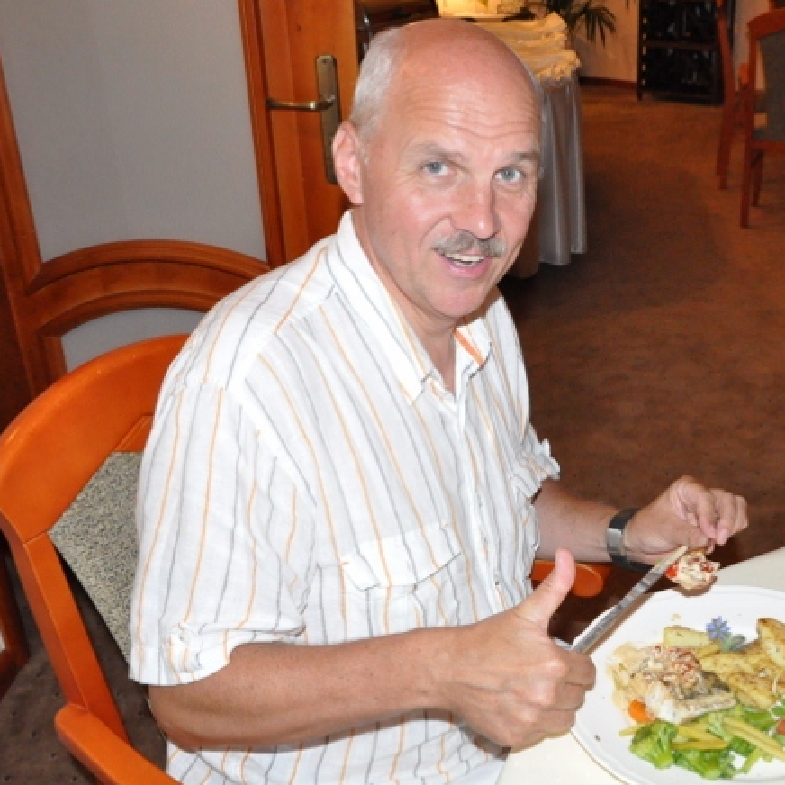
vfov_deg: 40.0
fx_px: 1078
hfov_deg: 39.3
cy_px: 442
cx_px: 556
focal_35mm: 42
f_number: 5.6
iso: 3200
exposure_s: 1/60
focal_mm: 18
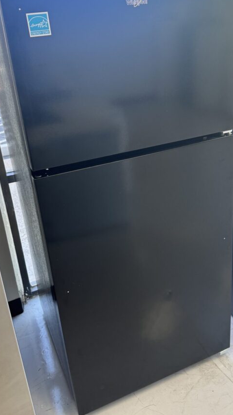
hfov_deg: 35.6
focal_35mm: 33
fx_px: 363
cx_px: 127
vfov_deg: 59.4
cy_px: 186
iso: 160
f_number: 1.78
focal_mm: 6.76
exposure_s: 1/120
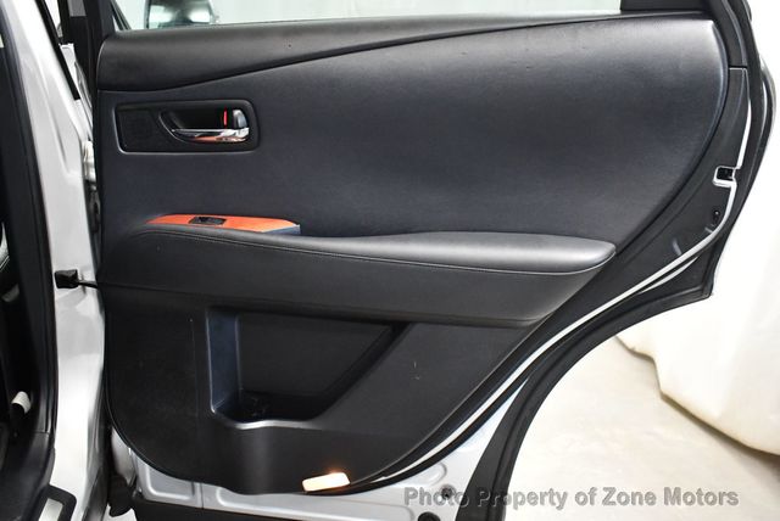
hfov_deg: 53.1
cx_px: 390
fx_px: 781
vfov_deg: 36.9
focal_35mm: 36
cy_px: 260
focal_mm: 18
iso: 4000
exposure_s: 1/60
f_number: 3.5
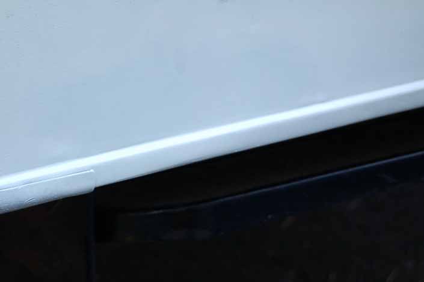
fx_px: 971
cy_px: 141
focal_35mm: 82
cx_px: 212
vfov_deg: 16.5
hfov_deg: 24.6
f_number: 5.6
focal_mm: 55
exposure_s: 1/50
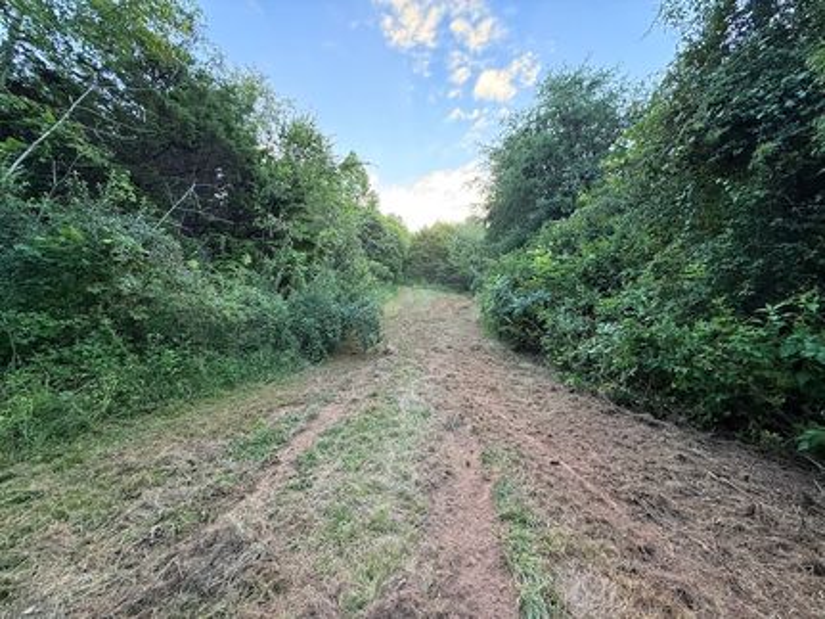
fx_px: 334
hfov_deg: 102.1
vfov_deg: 85.6
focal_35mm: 14
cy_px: 310
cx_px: 412
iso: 40
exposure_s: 1/107
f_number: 2.2
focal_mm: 2.22
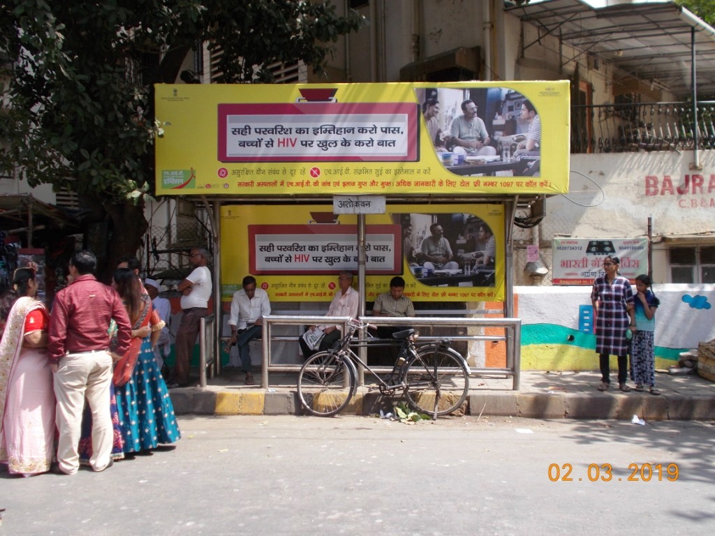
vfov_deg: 41.8
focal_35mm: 34
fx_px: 702
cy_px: 268
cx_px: 358
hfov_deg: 54.0
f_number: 3.6
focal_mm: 6
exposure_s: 1/320
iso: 80
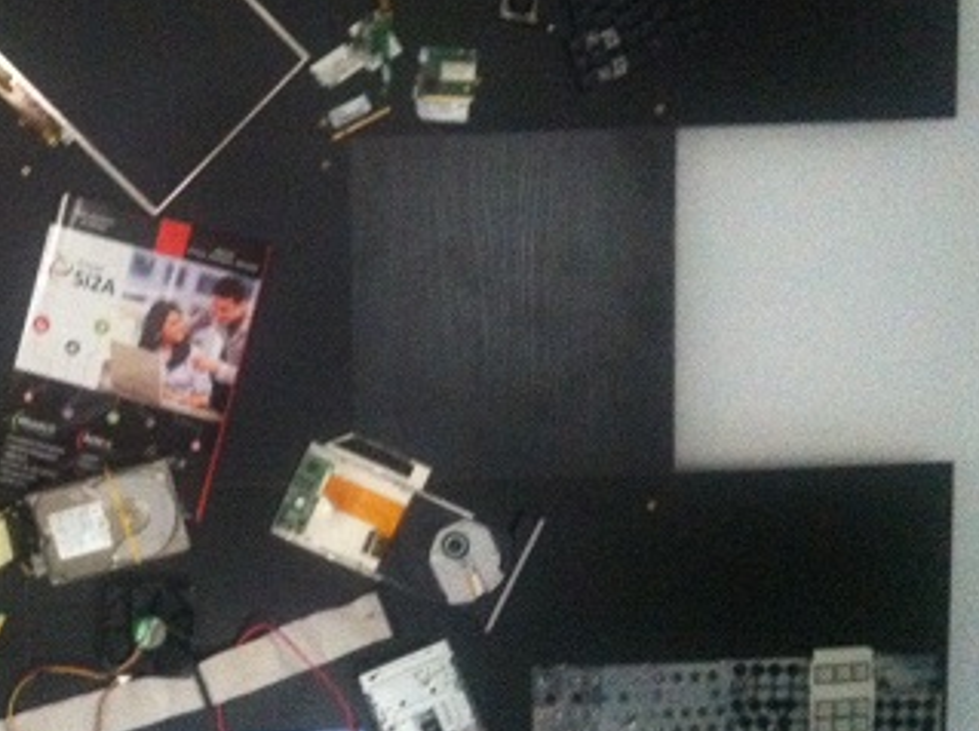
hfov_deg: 33.1
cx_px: 229
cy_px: 335
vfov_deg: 25.6
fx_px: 1609
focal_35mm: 57
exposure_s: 1/15
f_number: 2.8
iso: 1000
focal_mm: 3.85
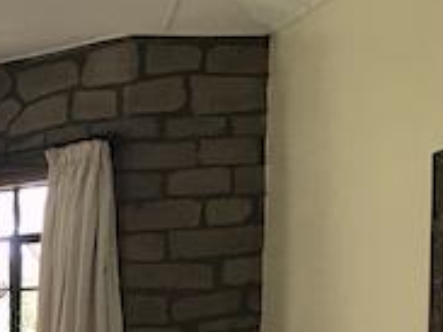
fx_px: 1177
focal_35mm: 92
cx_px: -237
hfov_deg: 18.6
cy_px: 424
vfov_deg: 15.3
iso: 32
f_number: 1.8
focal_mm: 3.99
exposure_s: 1/33
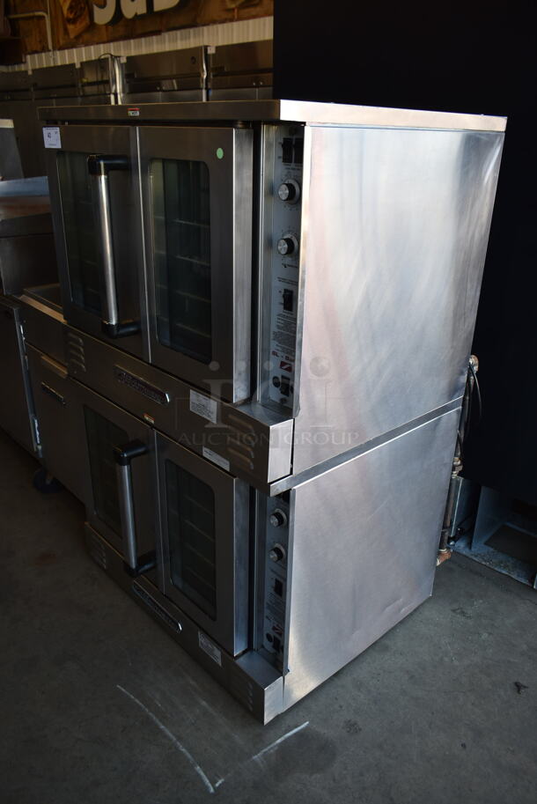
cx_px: 268
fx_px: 603
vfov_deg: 67.3
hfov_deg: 48.0
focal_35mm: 27
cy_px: 402
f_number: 4.5
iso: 100
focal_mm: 18
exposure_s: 1/80
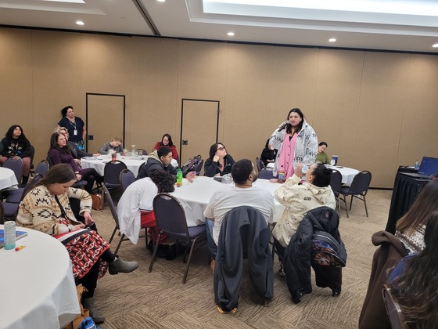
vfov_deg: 53.1
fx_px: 329
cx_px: 219
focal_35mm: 26
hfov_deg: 67.3
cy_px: 164
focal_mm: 5.4
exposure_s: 1/120
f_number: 1.8
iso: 320
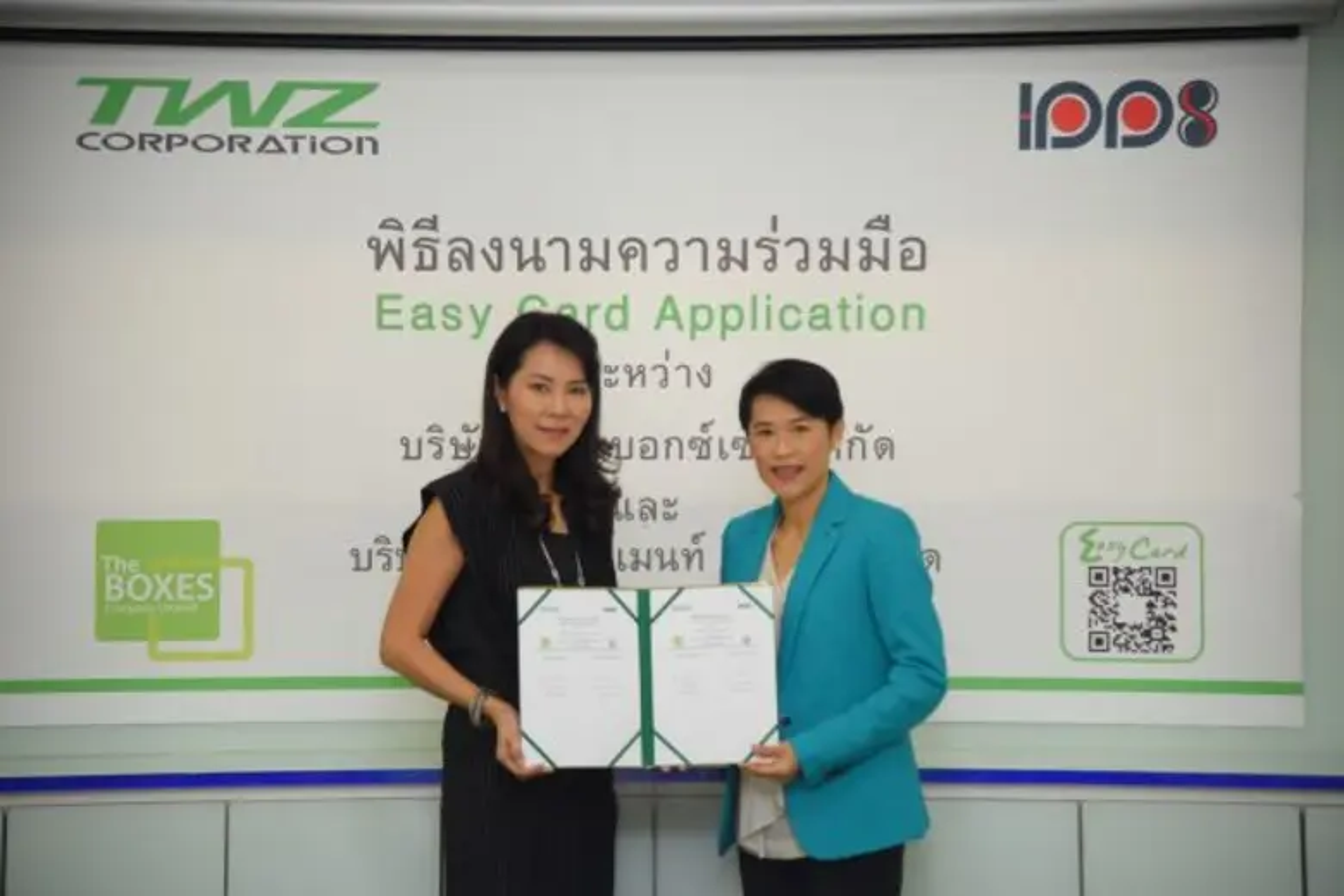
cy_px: 448
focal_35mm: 105
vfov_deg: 13.0
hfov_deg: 19.5
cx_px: 672
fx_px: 3920
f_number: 4
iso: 1600
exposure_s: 1/160
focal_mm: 105
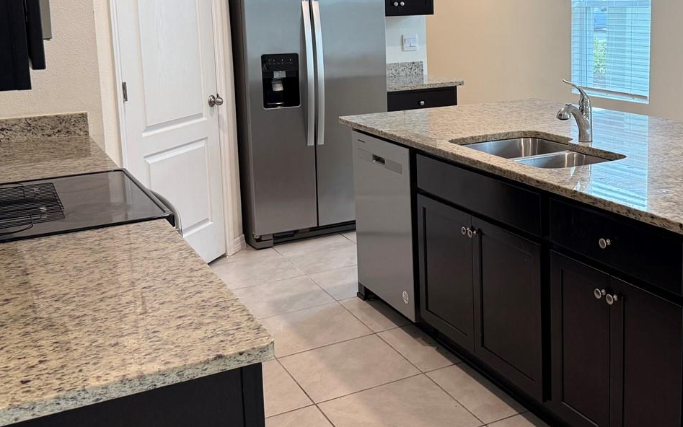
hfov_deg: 45.6
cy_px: 118
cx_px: 444
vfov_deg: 29.5
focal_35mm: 43
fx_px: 800
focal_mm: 6.76
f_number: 1.78
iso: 200
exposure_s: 1/120
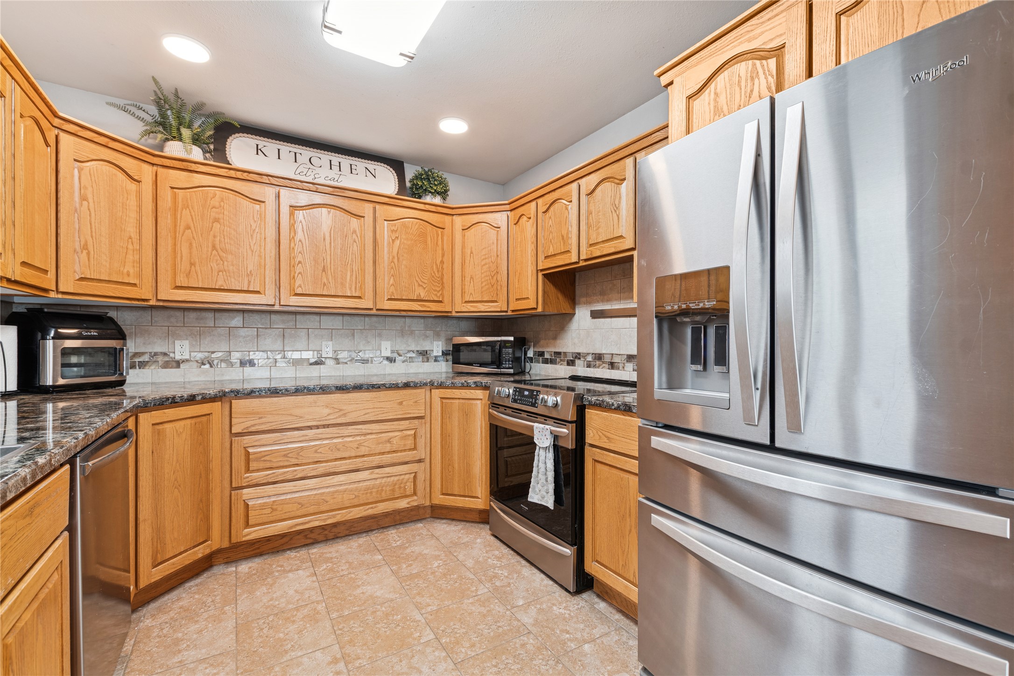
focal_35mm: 15
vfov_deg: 77.3
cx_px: 507
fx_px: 422
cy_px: 338
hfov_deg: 100.4
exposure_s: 1/5
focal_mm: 10
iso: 100
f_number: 6.3
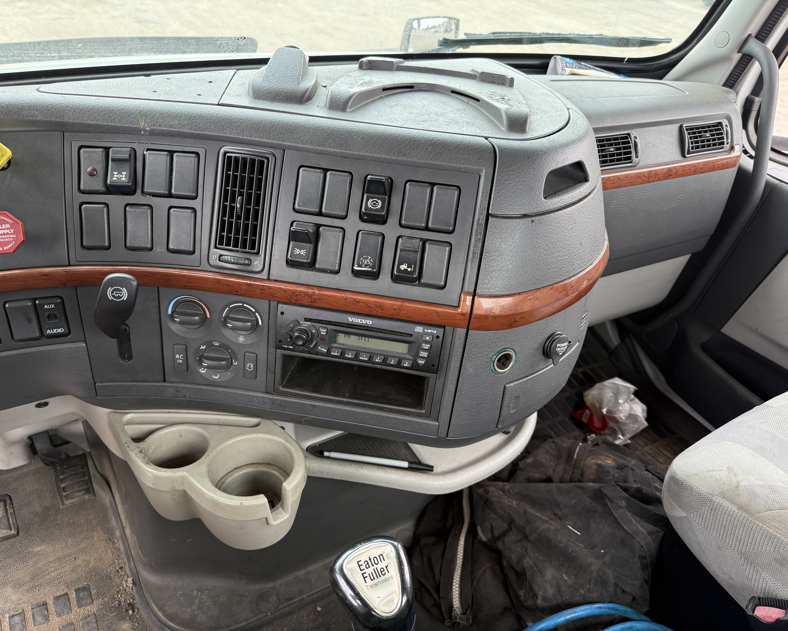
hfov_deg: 68.1
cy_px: 316
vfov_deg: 56.8
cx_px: 380
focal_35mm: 25
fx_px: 583
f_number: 1.78
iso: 125
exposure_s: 1/231
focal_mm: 6.76
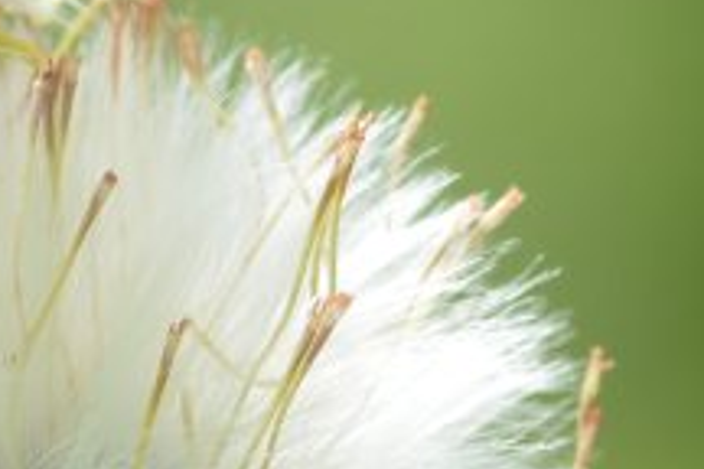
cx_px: -678
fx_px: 21705
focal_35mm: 1110
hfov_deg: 1.9
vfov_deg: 1.2
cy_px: 233
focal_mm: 100
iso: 100
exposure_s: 1/100
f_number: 8
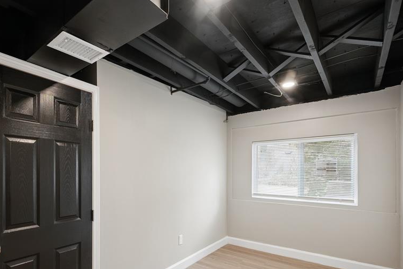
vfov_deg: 63.3
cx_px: 143
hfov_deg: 84.6
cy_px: 174
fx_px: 213
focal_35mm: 19
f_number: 8
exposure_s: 1/8
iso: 400
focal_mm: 14
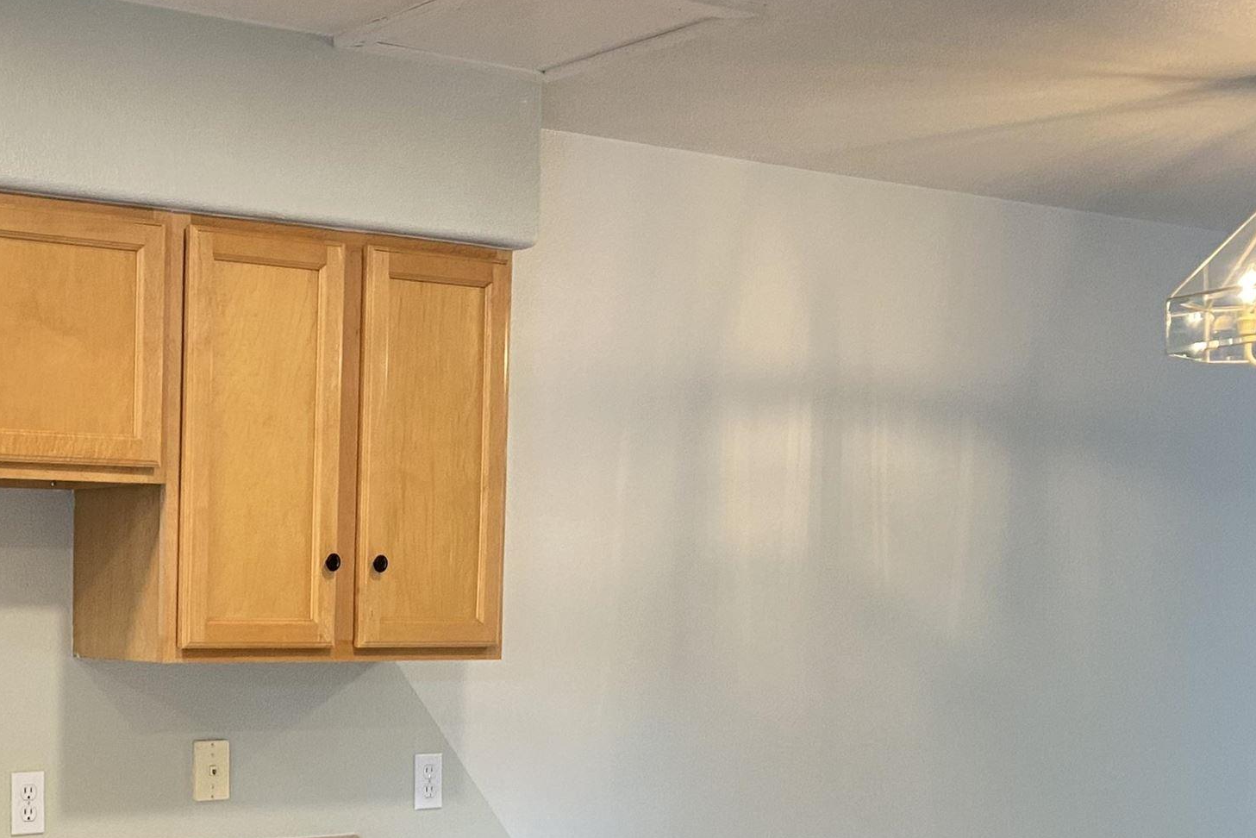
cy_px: 695
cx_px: -19
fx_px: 1989
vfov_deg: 23.4
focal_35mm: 57
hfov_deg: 32.1
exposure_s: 1/60
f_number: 1.8
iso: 160
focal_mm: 4.25
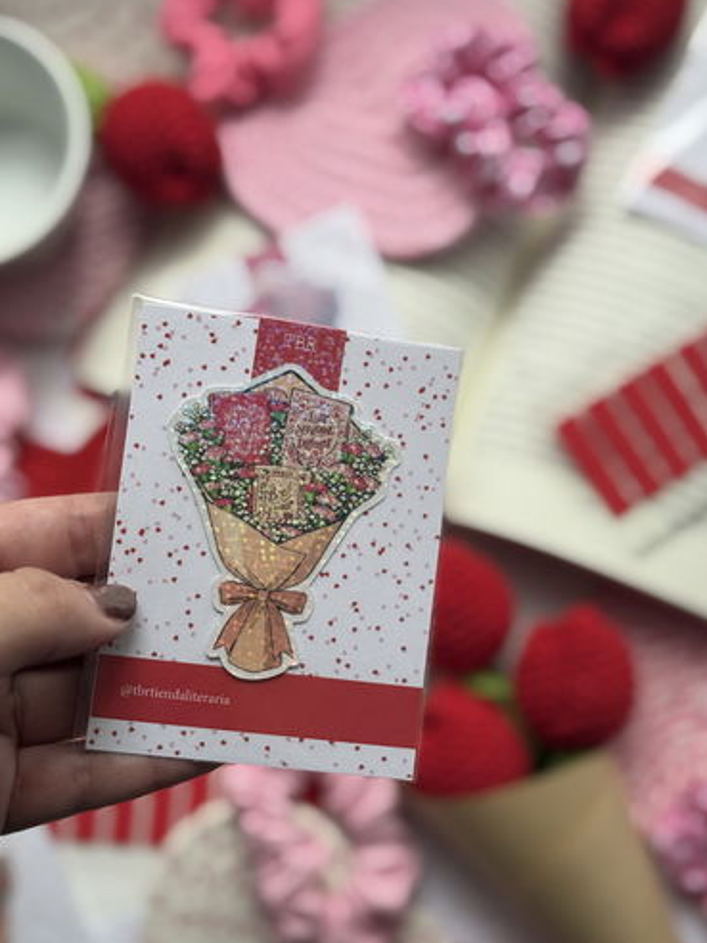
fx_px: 1416
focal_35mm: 52
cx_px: 377
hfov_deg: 28.0
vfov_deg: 36.8
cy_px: 486
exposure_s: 1/195
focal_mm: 6.76
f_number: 1.78
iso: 64
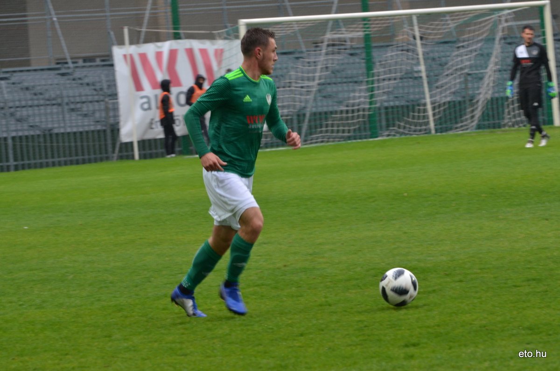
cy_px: 186
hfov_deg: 9.5
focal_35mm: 218
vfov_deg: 6.3
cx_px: 280
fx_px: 3377
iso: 500
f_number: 7.1
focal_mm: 145
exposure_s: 1/160
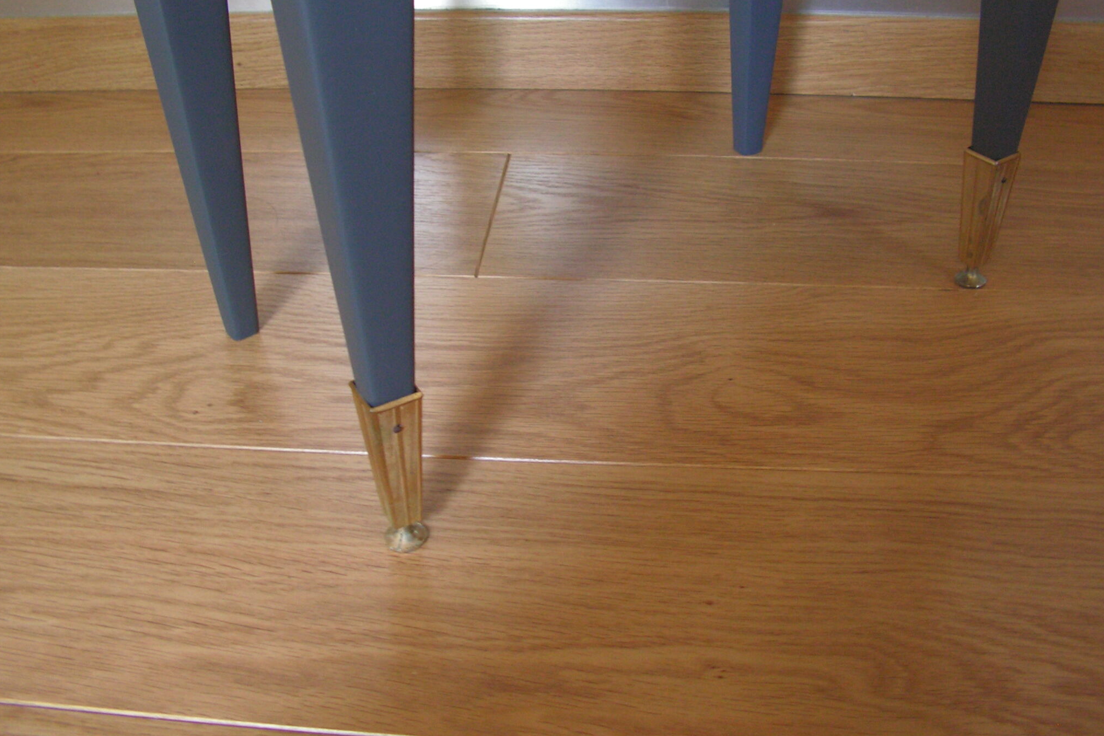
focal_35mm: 38
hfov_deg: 50.7
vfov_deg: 35.0
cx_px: 555
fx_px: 1165
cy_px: 346
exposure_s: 1/6
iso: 200
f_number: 3.2
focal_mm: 6
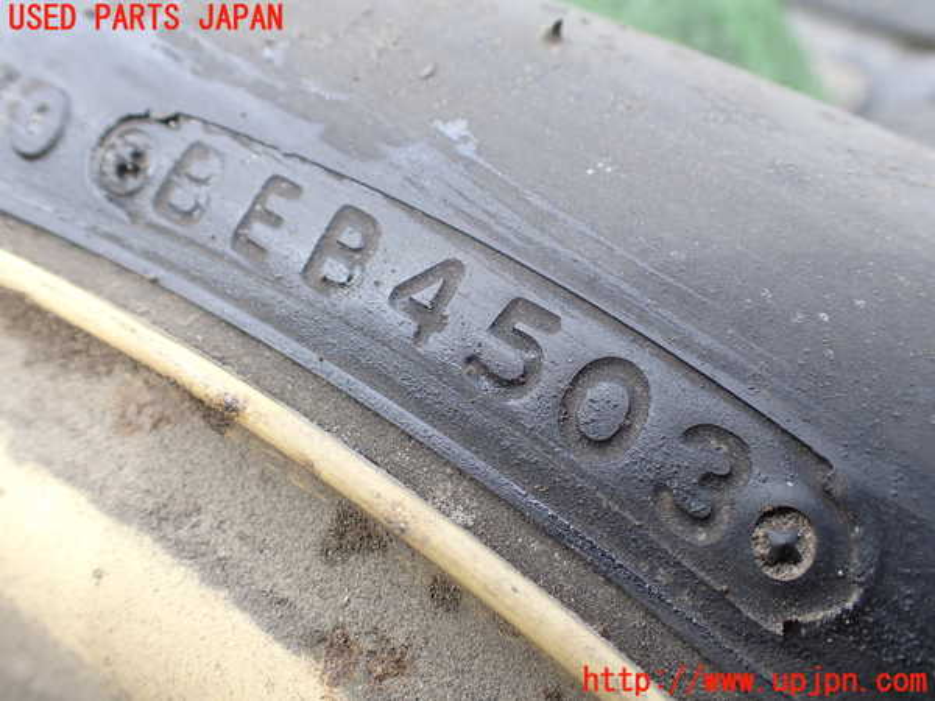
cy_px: 350
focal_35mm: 30
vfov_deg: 46.8
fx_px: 810
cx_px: 468
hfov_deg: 60.0
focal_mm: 5.4
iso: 100
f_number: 3.2
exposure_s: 1/160
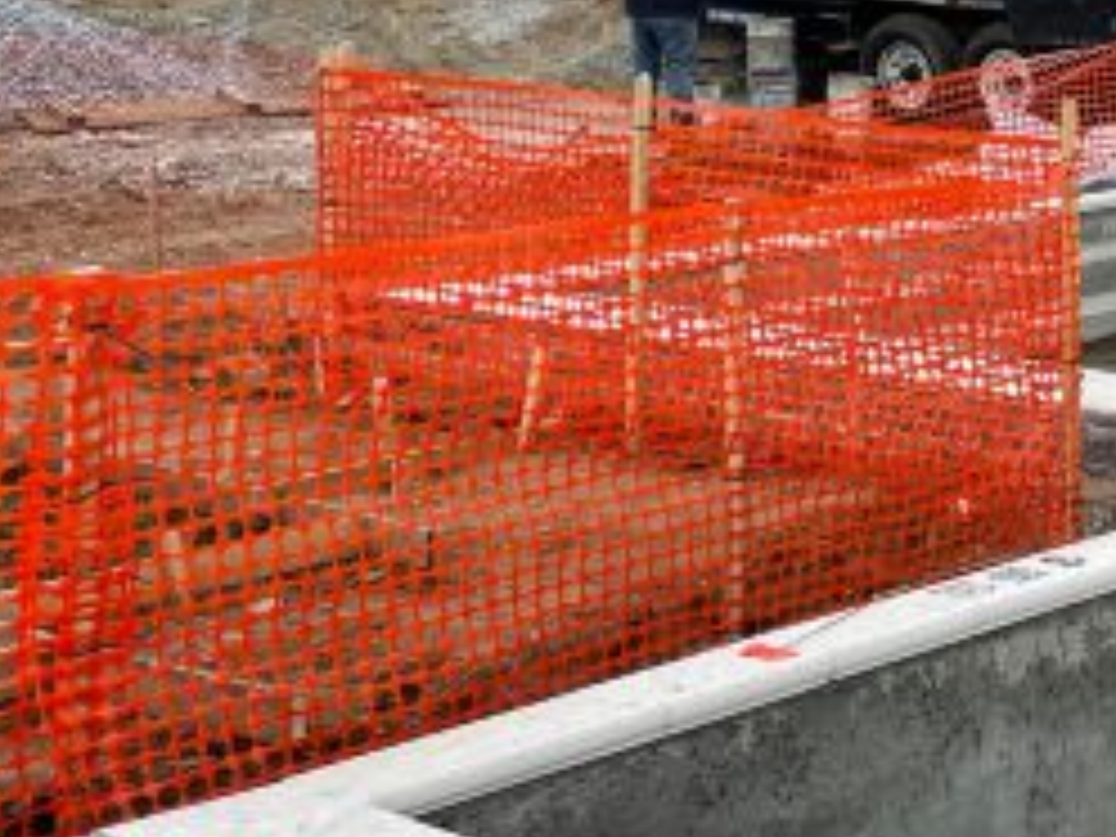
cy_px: 27
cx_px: 1521
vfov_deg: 17.2
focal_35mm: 84
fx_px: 2708
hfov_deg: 20.8
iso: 32
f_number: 1.6
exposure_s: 1/2092
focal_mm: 4.2
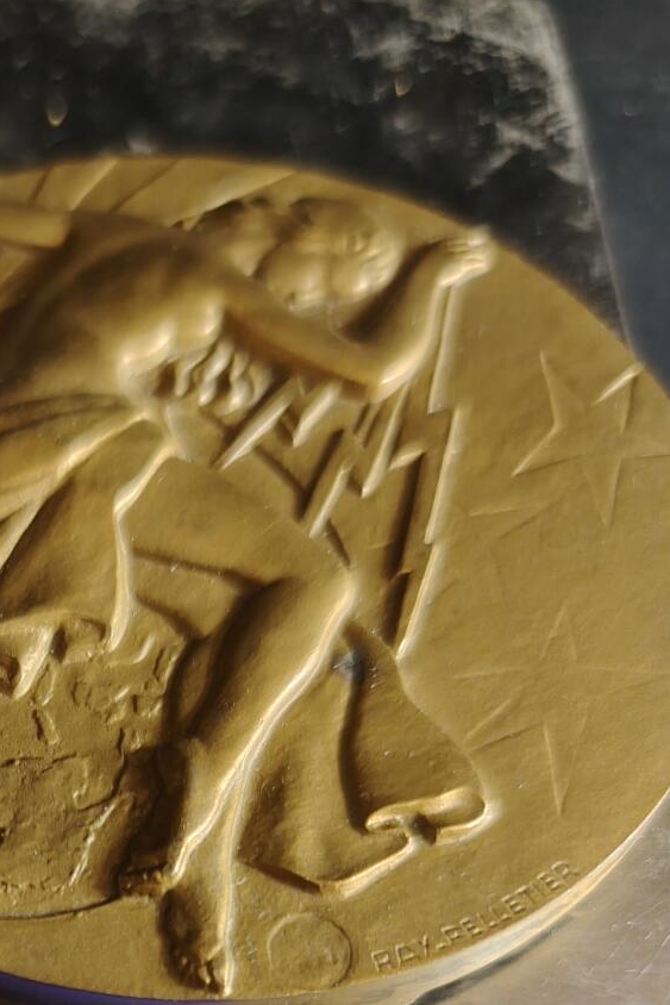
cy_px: 1041
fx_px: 1423
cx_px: -19
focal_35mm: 51
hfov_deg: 25.1
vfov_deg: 34.7
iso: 500
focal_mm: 6.06
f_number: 1.6
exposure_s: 1/100
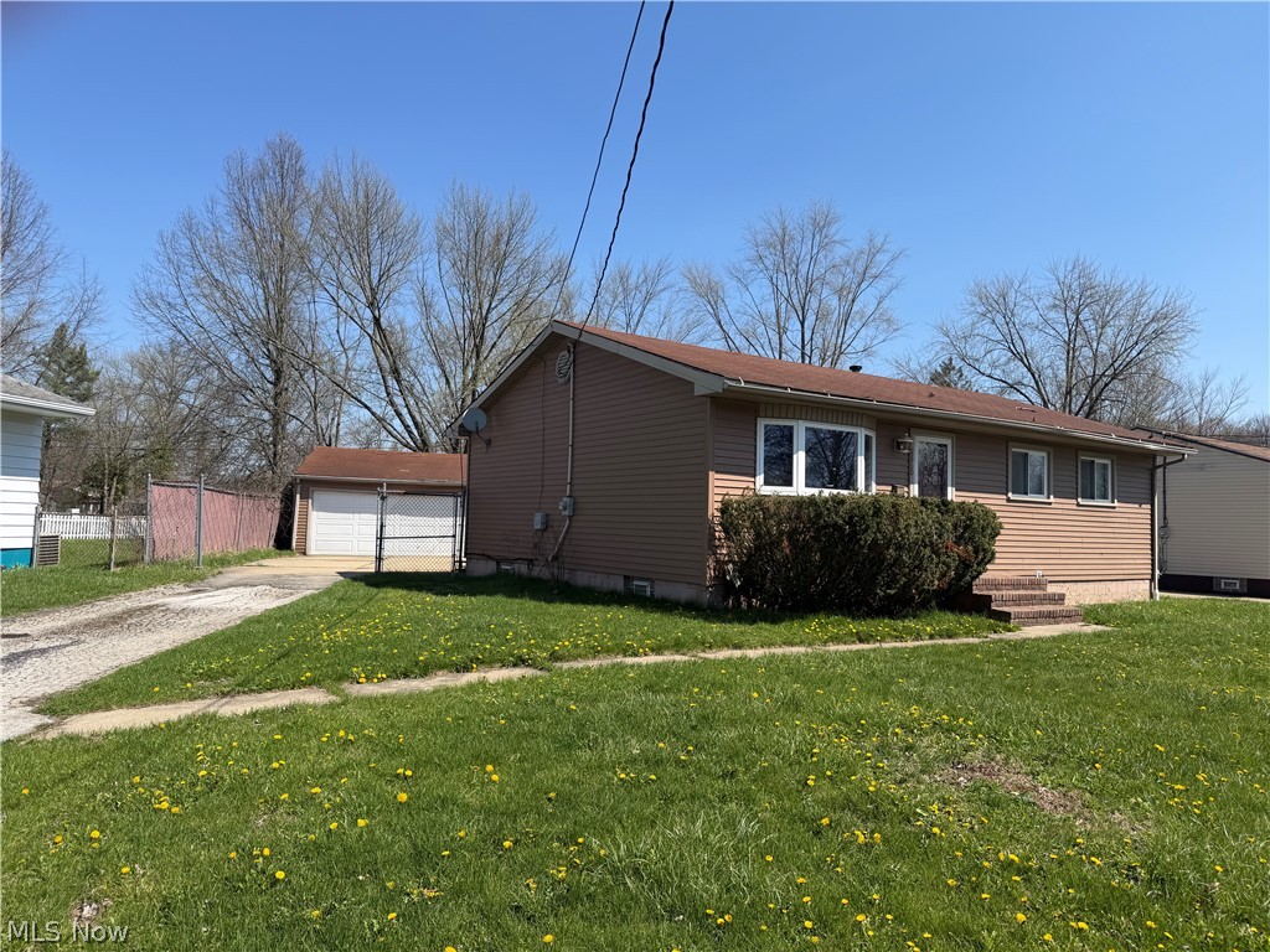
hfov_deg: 71.6
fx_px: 881
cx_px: 635
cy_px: 476
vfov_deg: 56.8
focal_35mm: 24
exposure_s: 1/3953
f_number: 1.78
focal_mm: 6.76
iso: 80
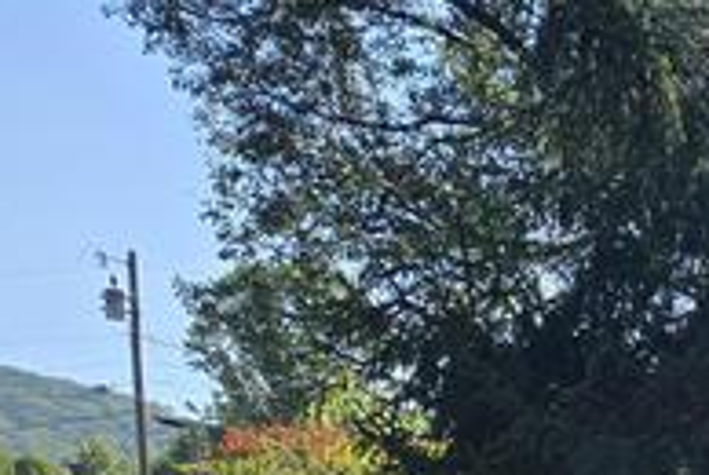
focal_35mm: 105
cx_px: 1431
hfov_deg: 15.4
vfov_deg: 11.4
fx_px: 2071
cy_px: 1049
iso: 25
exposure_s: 1/1081
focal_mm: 5.4
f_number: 1.8
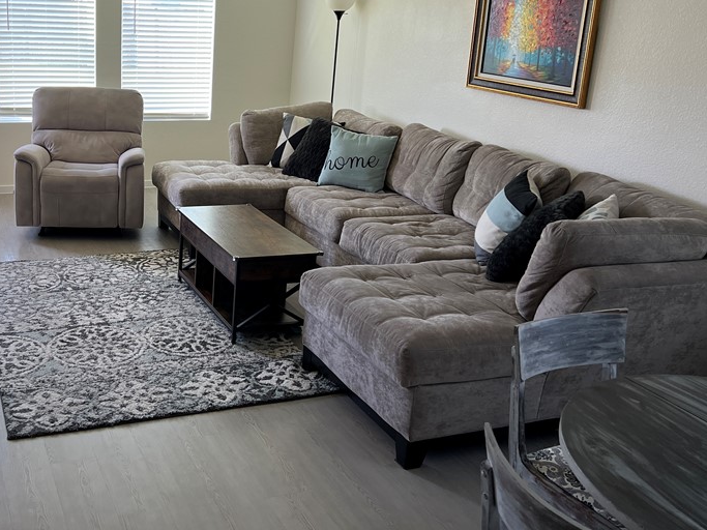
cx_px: 196
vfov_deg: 36.6
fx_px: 796
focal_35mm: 39
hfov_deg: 46.5
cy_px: 199
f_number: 1.5
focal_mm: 5.7
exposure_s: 1/121
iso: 100
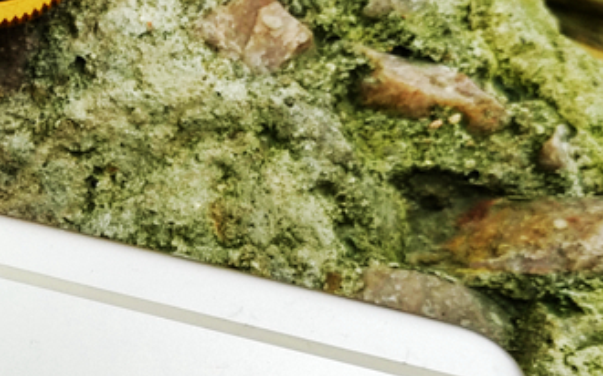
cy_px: 257
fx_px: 1265
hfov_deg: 25.4
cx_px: -11
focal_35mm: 77
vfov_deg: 16.9
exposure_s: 1/153
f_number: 2
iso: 100
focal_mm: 4.12
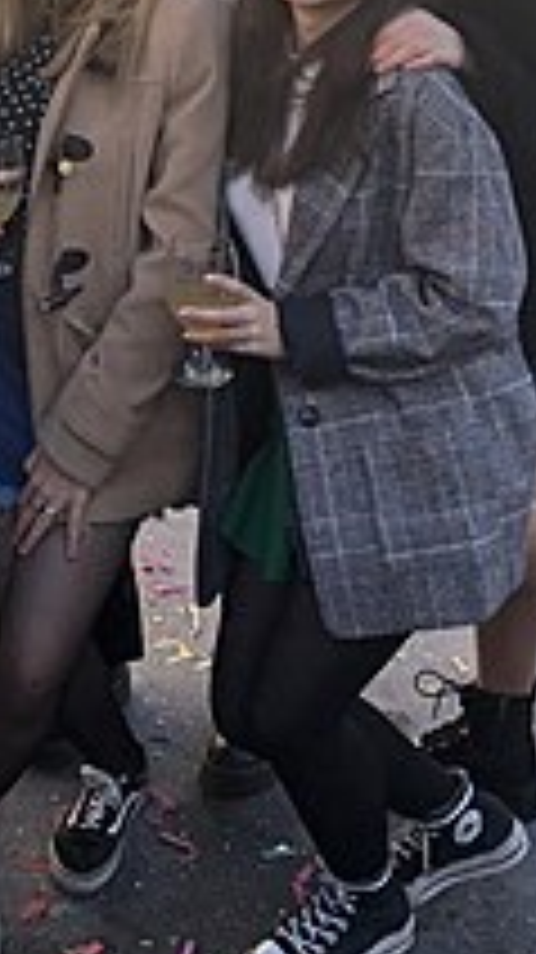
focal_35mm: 69
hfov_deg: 17.2
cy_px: 81
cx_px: 50
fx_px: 1746
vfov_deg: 29.2
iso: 20
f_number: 1.8
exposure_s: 1/228
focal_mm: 3.99
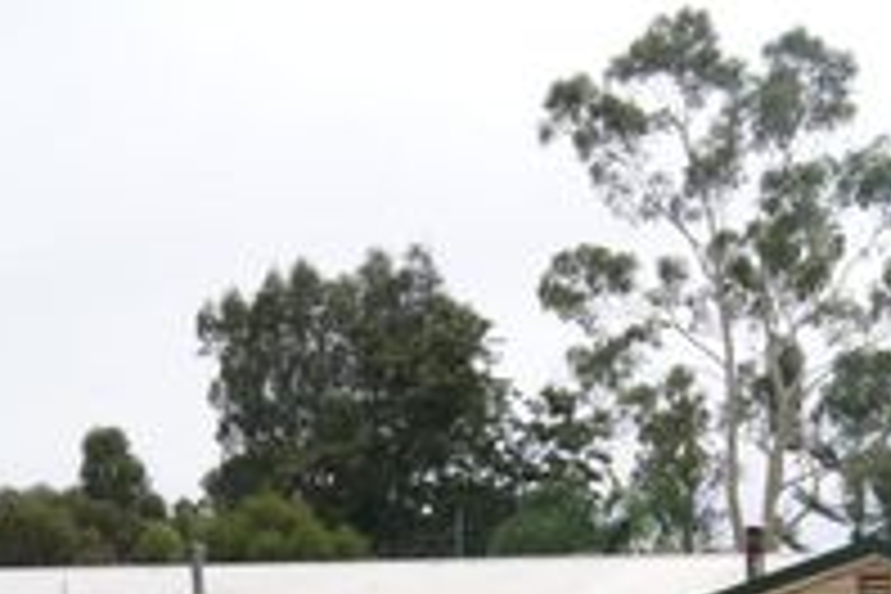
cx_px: 428
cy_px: 587
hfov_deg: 31.4
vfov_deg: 20.6
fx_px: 1584
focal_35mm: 64
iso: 100
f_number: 10
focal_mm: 18
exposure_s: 1/160
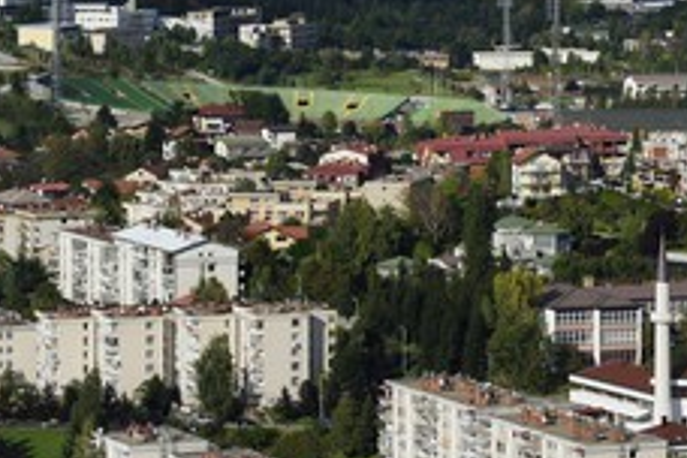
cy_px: 96
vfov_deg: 6.4
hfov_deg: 9.6
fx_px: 4084
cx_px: 591
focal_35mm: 214
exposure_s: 1/320
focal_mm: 116
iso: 200
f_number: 13
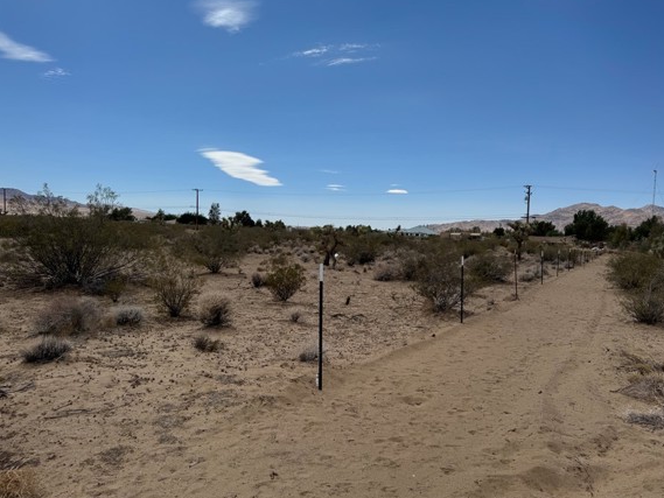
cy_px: 264
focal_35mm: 27
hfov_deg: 65.3
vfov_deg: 51.3
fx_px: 518
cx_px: 352
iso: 80
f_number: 1.78
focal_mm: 6.76
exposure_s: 1/7937
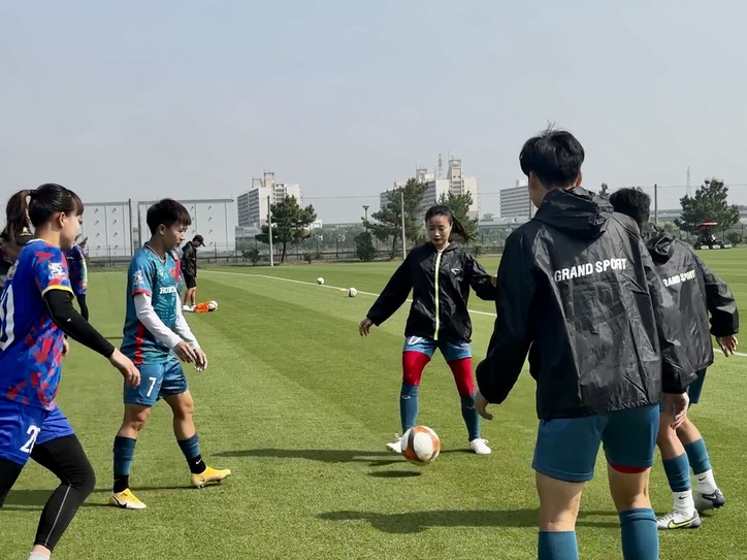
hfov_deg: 33.8
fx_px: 1230
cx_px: 355
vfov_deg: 25.6
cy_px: 331
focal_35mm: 57
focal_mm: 6.86
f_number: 1.78
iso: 64
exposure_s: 1/3731
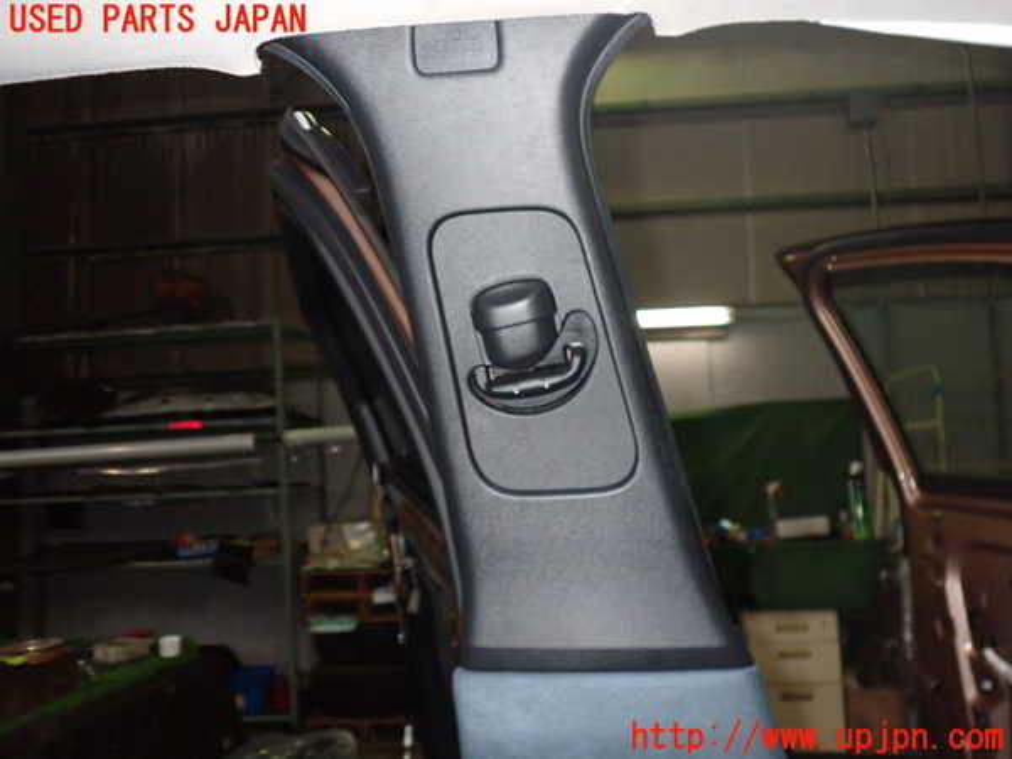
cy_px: 380
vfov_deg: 46.8
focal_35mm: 30
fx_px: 877
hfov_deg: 60.0
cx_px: 506
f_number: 6.3
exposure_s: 1/30
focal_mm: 5.4
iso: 800
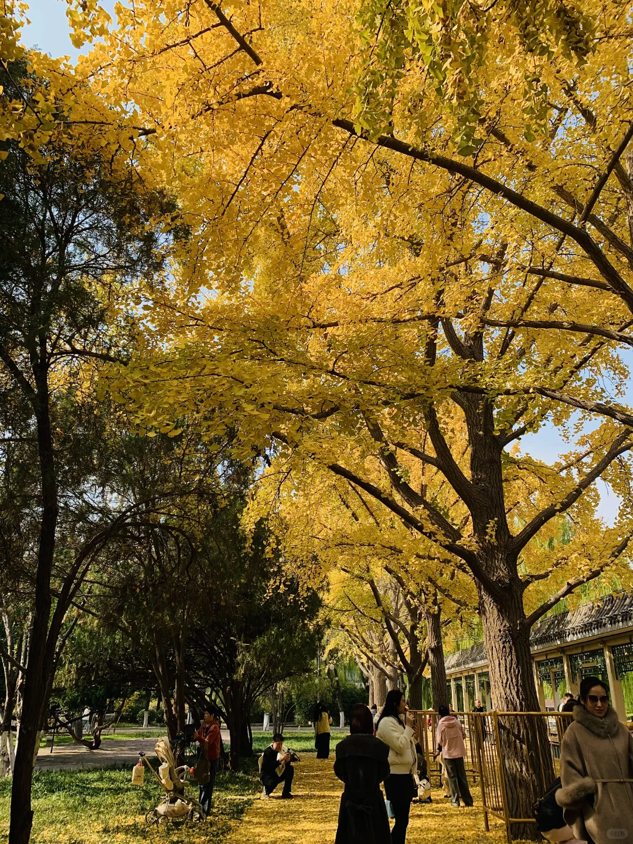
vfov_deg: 67.3
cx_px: 316
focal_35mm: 26
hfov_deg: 53.1
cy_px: 422
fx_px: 634
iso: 25
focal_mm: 4.25
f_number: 1.8
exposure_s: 1/444
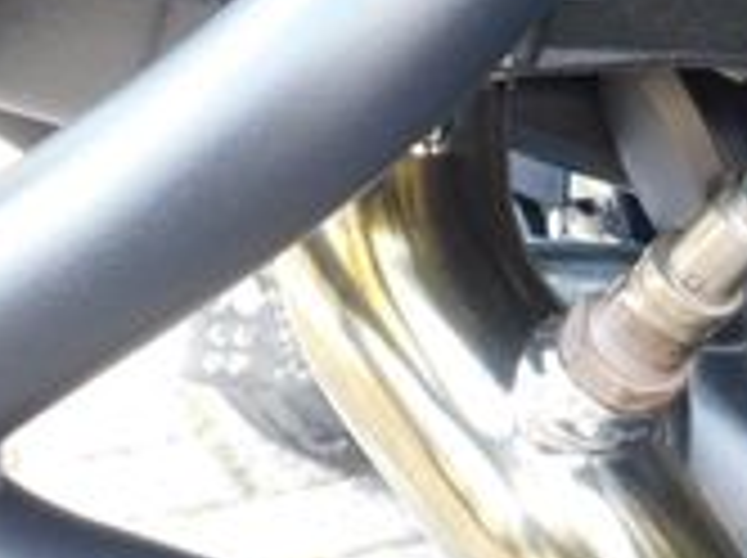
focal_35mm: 116
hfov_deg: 15.2
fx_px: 2500
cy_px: 450
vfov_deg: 12.7
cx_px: 1246
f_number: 3.2
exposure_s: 1/50
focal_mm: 5.3
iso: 125
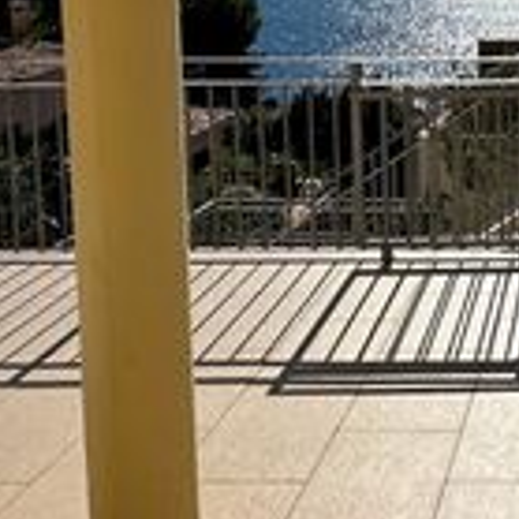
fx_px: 1035
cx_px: 609
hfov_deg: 25.5
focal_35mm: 61
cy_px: -7
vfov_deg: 26.6
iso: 50
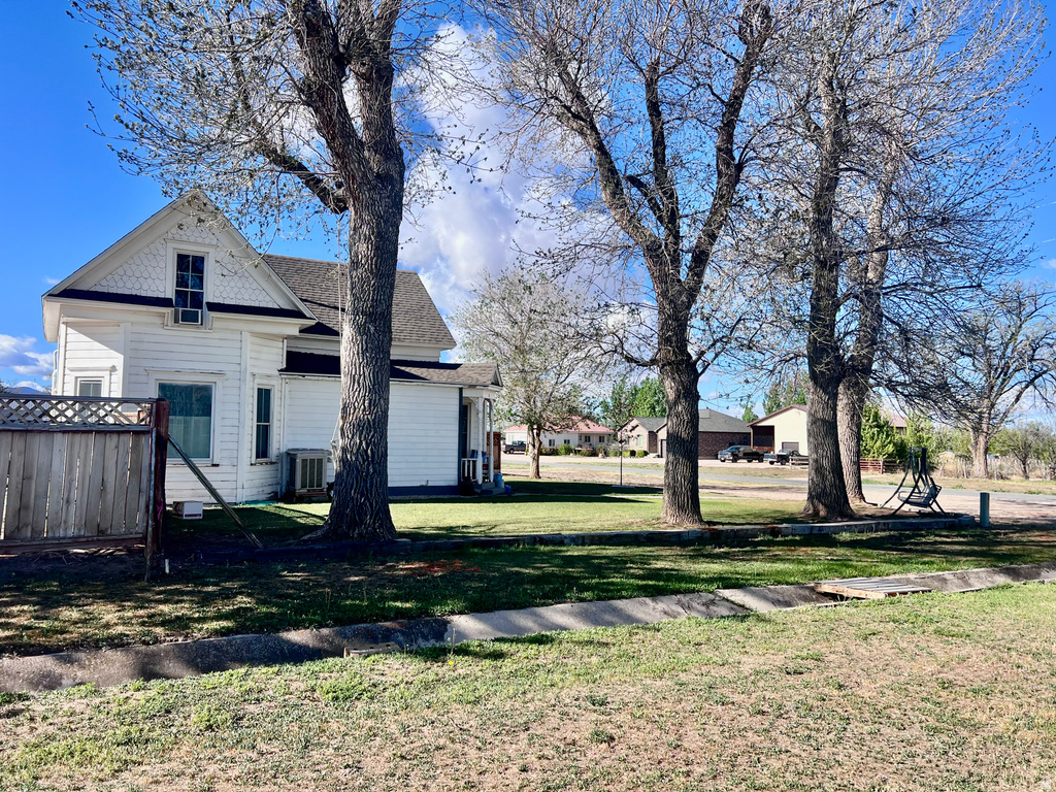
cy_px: 396
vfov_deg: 53.1
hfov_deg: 67.3
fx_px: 793
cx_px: 528
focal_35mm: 26
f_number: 1.5
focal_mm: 5.7
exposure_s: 1/3077
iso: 50
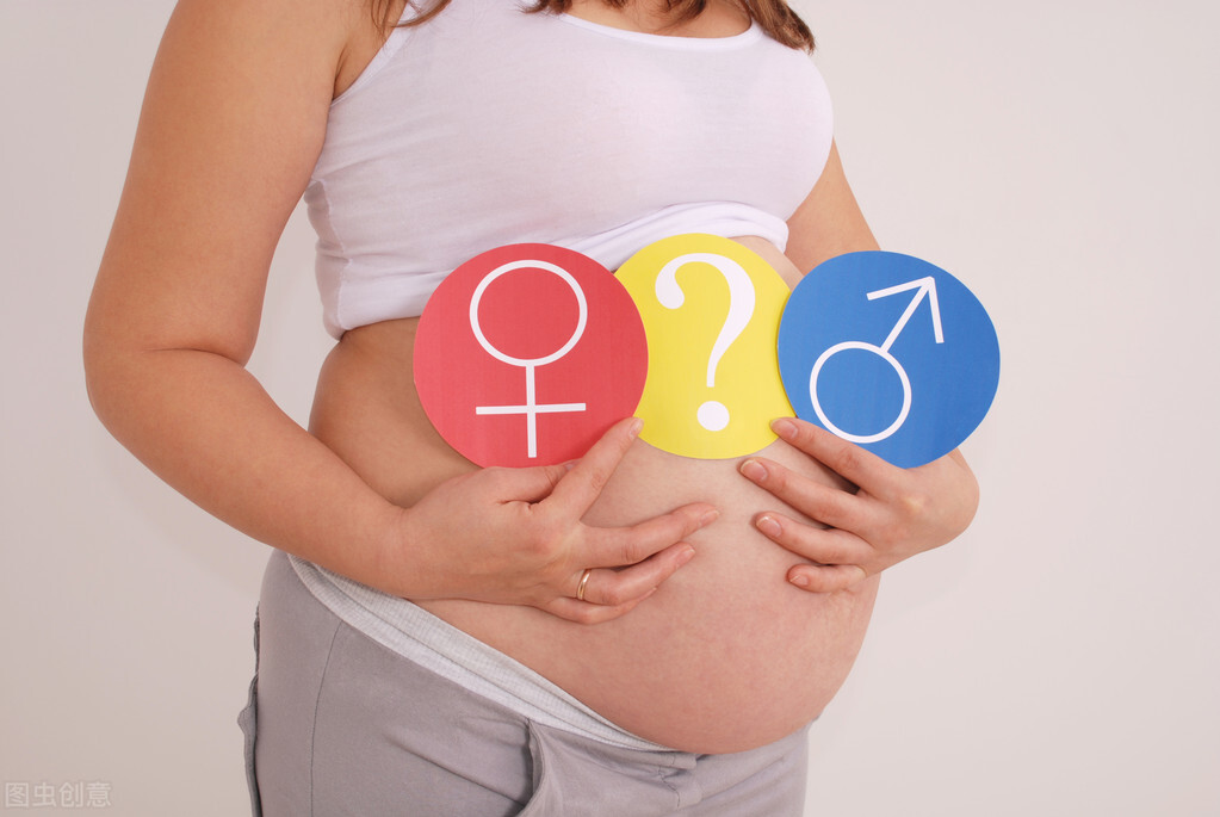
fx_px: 1781
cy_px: 408
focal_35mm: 52
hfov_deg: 37.8
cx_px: 610
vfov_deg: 25.8
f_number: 8
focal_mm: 35
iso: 100
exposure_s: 1/160
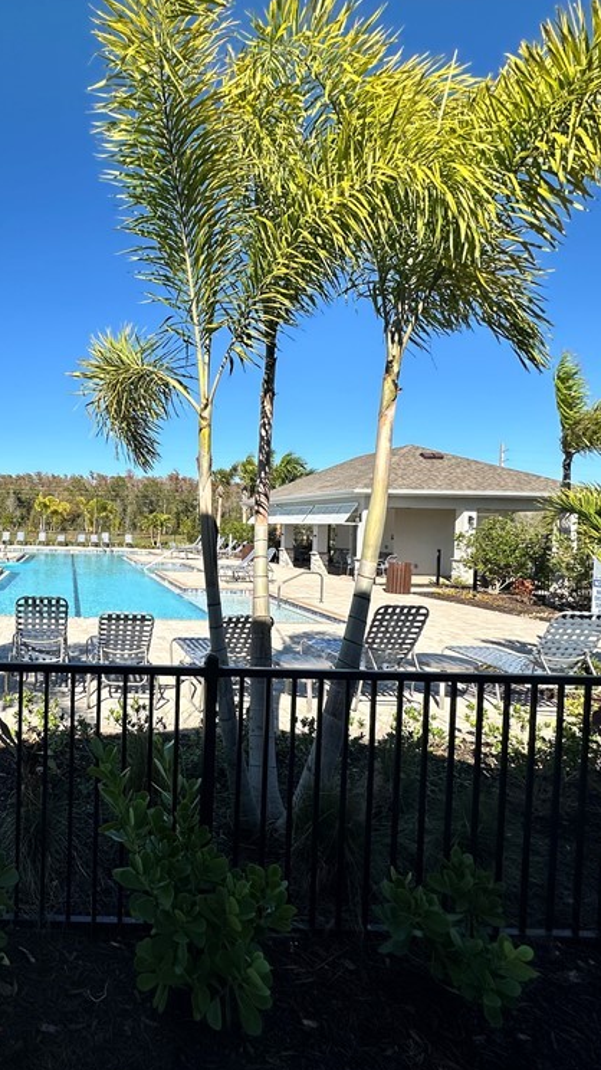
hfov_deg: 48.0
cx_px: 60
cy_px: 536
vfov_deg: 83.9
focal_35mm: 21
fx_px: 595
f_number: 2.2
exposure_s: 1/2353
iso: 50
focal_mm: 2.22
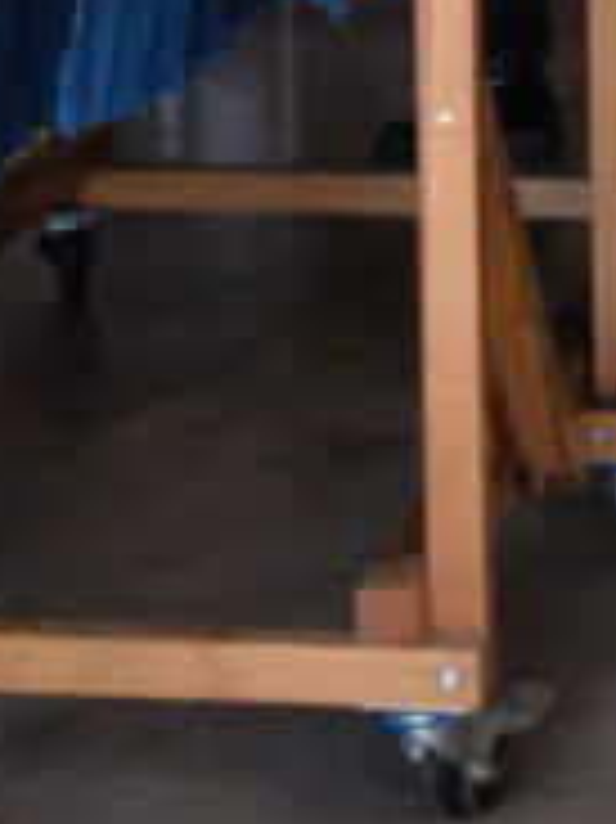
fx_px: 5250
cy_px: -502
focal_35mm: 221
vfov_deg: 8.7
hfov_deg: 6.7
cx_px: 472
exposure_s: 1/60
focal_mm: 27
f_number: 13
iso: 3200
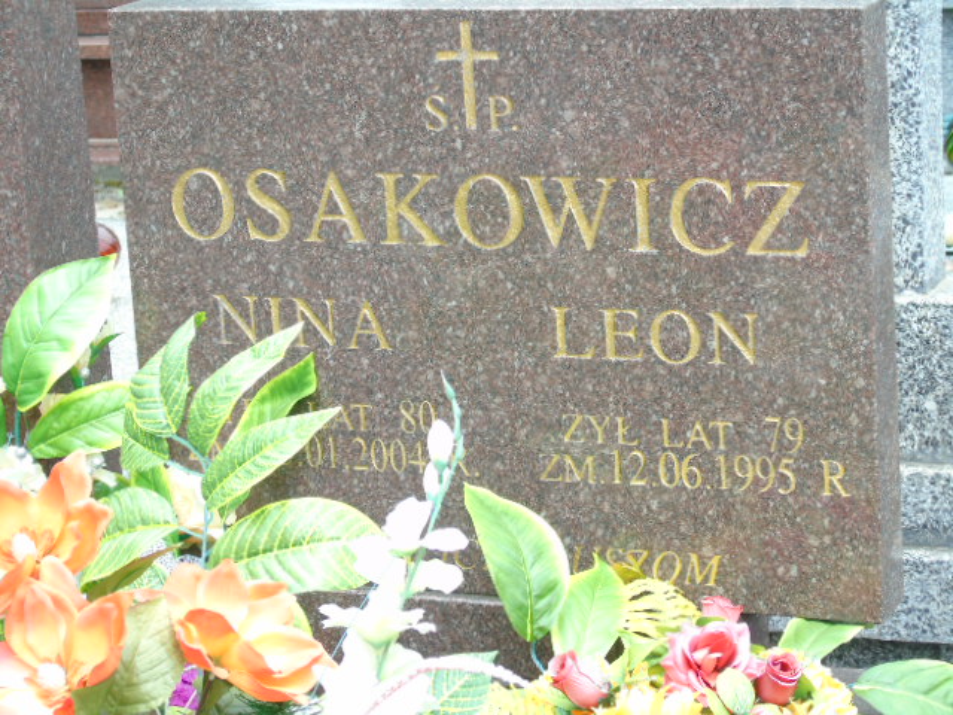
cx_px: 476
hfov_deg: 18.2
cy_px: 358
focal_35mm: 108
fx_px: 2973
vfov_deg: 13.7
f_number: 4.4
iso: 80
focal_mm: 19
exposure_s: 1/125
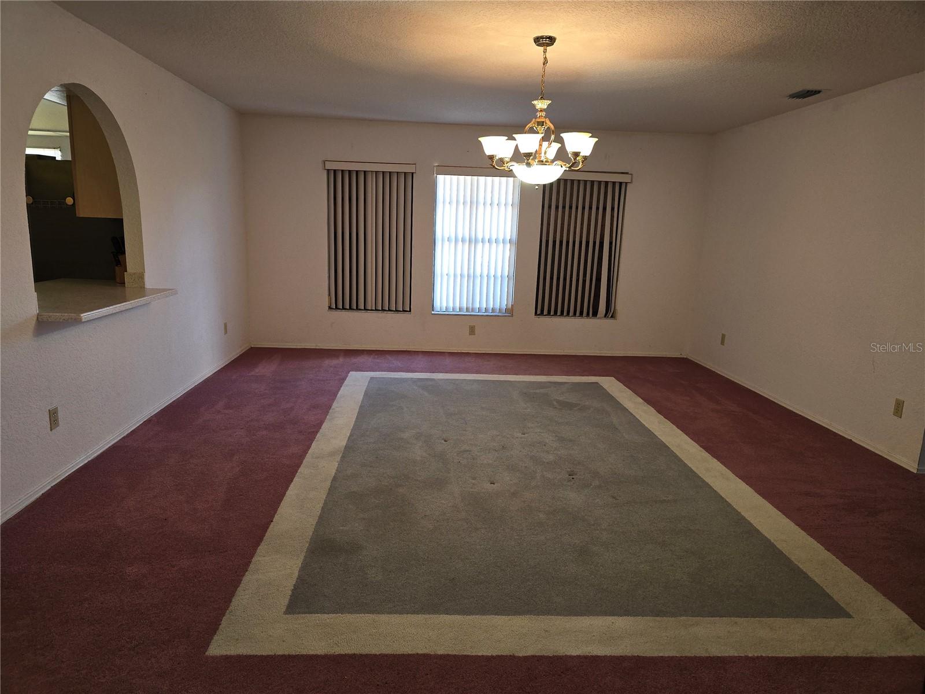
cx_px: 462
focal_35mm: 23
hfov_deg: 73.9
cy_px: 347
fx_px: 615
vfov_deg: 58.9
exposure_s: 1/60
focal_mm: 6.3
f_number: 1.7
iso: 80
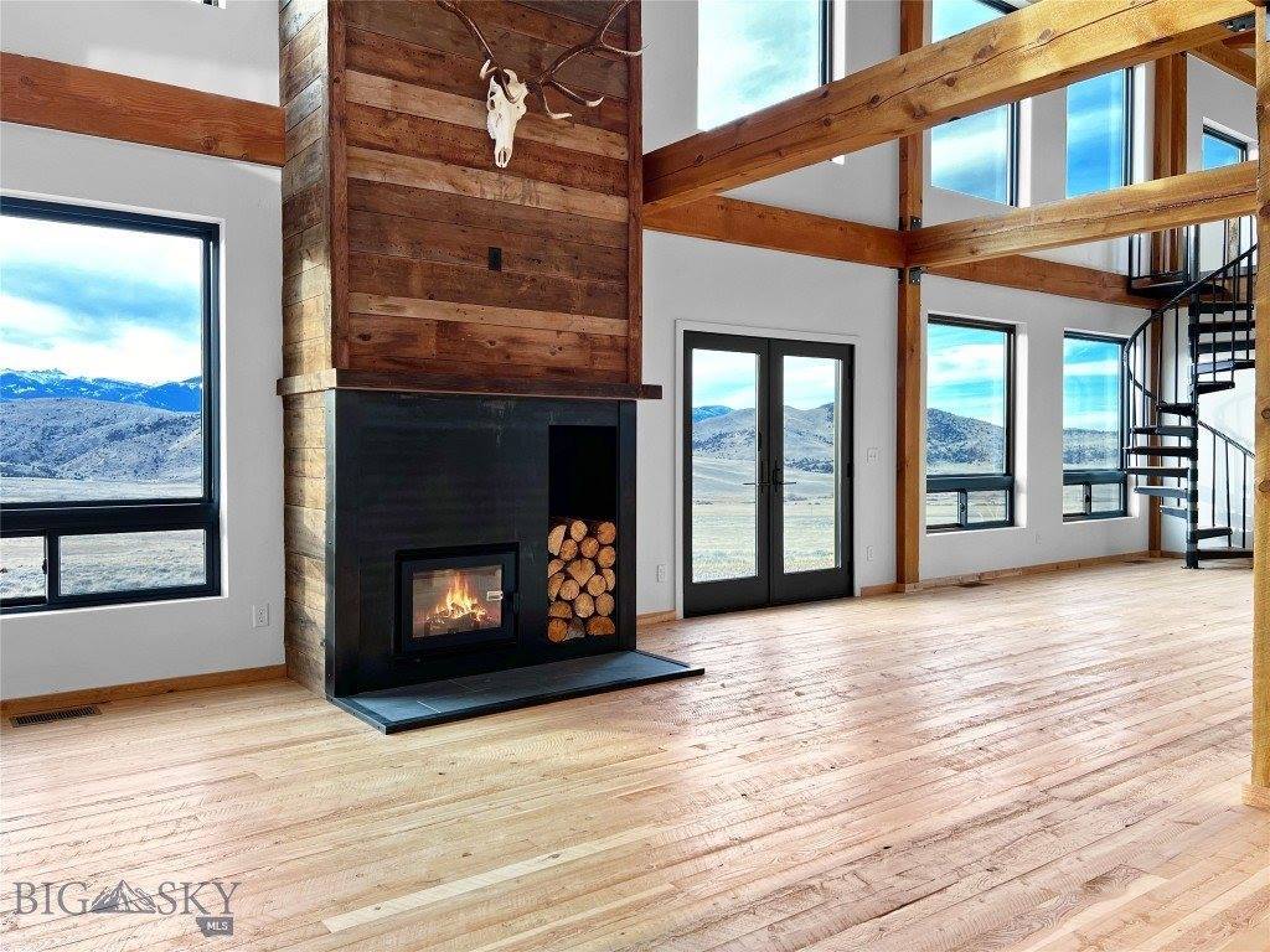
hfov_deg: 67.3
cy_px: 476
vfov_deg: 53.1
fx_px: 954
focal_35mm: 26
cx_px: 635
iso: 32
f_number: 1.5
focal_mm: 5.7
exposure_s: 1/120
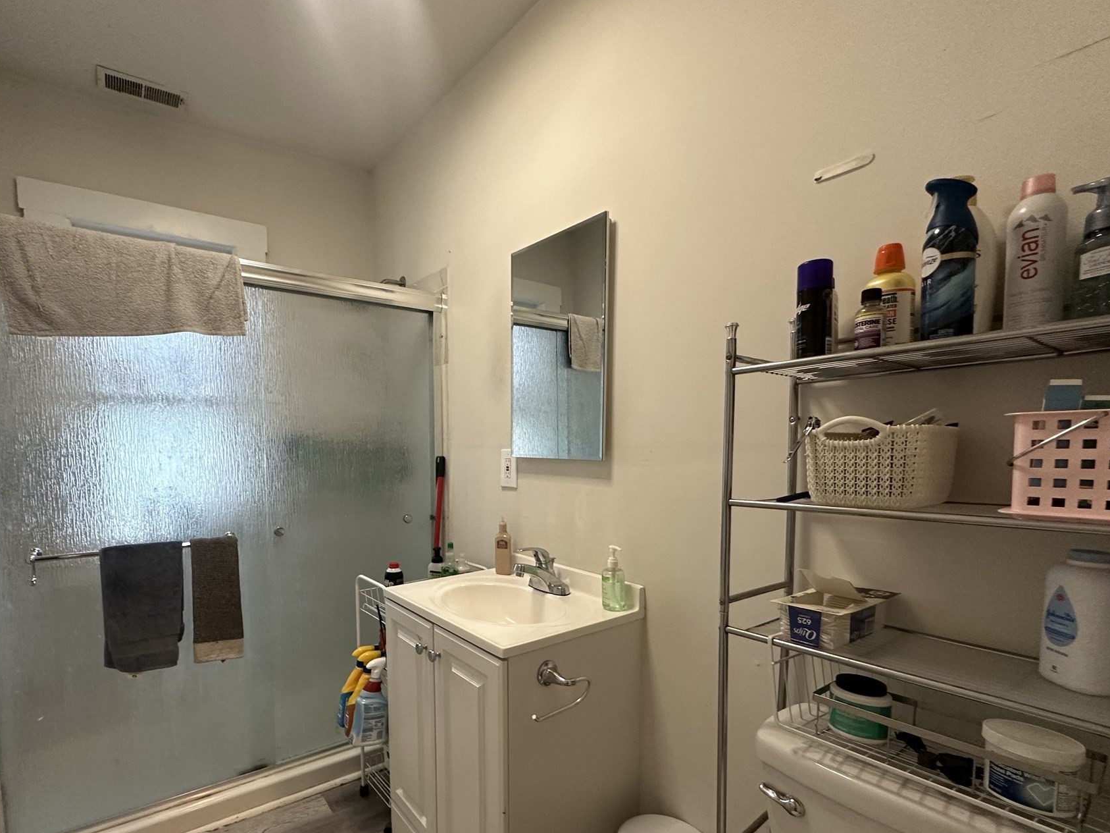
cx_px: 476
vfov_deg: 74.1
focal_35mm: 17
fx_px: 545
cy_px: 491
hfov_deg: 90.4
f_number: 2.2
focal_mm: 2.22
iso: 250
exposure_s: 1/60
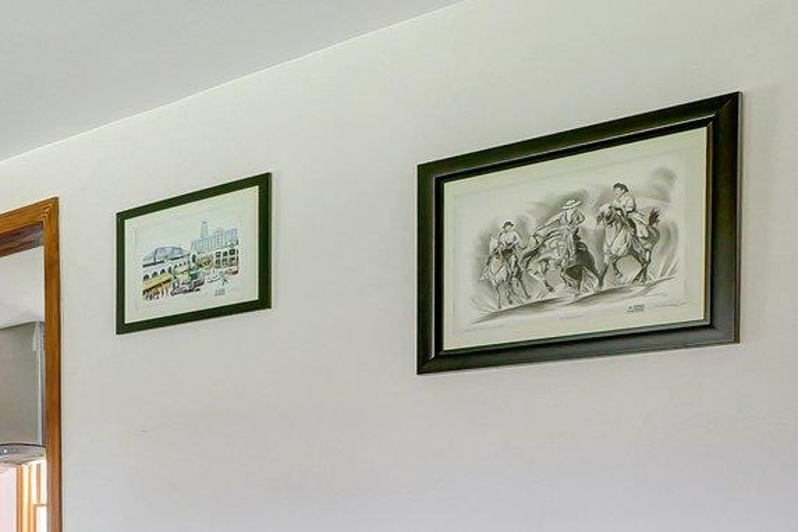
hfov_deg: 29.6
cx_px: -269
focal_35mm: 52
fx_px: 1153
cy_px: 586
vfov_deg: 24.3
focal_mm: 7
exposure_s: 1/60
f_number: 3.2
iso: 800
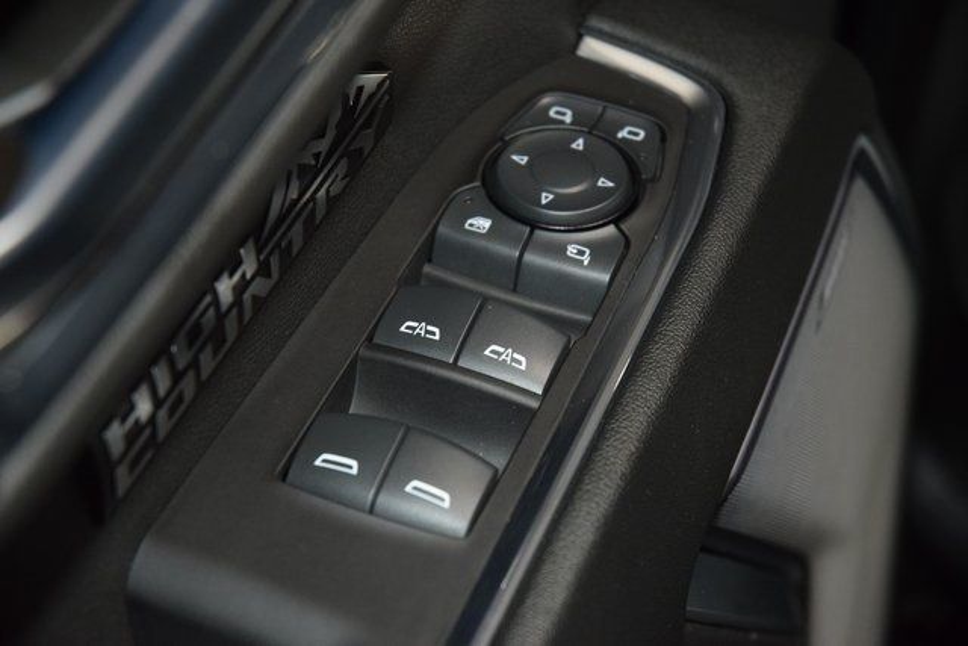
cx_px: 484
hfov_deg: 19.5
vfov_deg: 13.0
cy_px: 323
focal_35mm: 105
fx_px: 2824
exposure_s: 1/125
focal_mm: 70
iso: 2000
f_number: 4.5
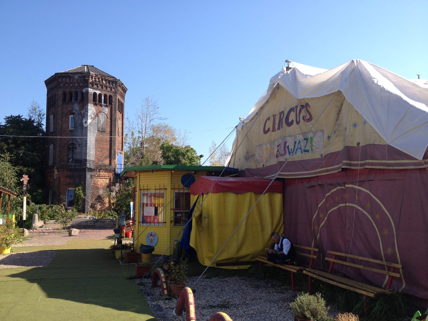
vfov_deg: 40.7
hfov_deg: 52.6
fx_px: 433
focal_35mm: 35
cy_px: 160
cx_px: 214
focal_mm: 4.28
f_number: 2.4
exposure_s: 1/951
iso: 50
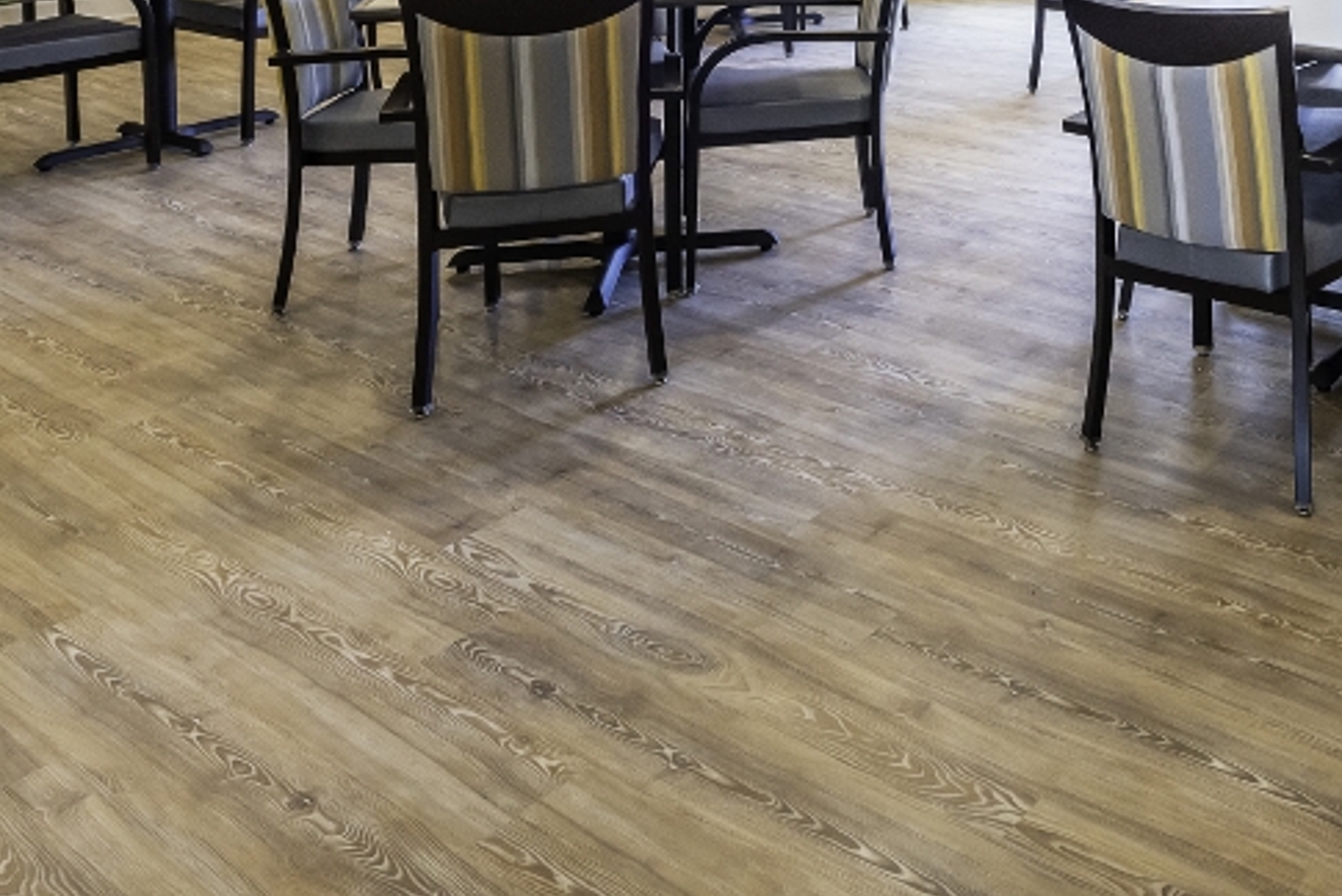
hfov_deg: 47.2
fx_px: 1417
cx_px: 1118
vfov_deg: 32.1
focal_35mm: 38
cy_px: -21
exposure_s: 1/80
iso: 800
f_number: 6.3
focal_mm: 18
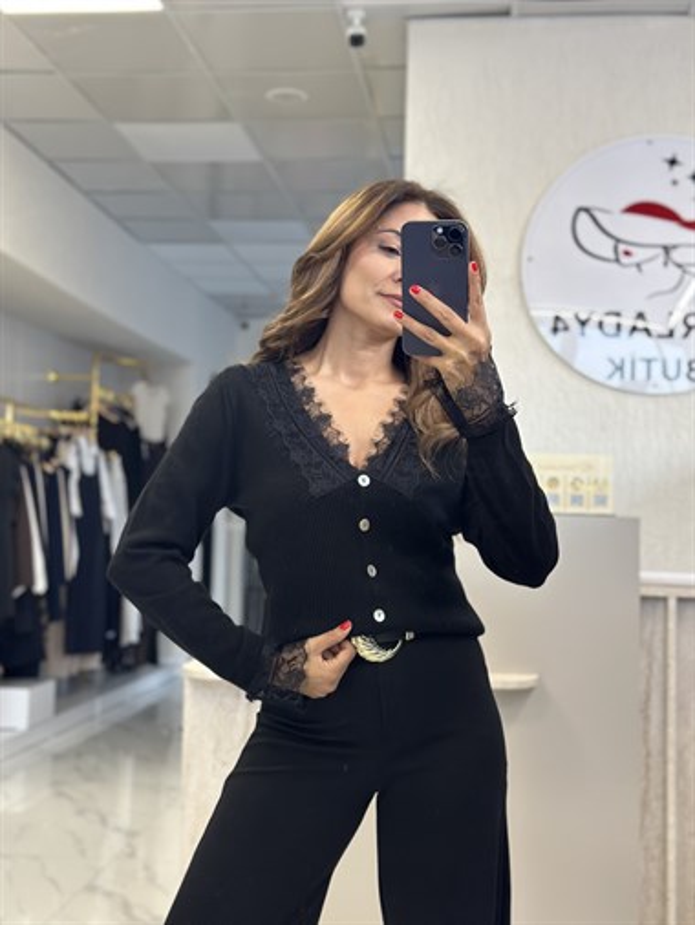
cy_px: 462
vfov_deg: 39.6
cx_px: 348
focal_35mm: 48
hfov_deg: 30.3
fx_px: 1284
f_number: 1.78
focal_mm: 6.86
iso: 200
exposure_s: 1/100
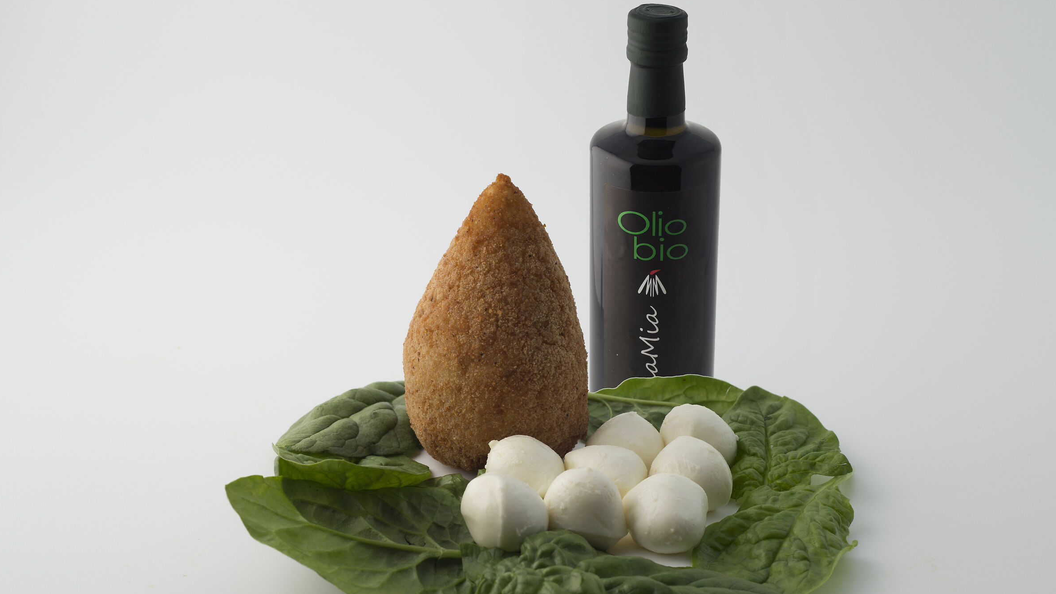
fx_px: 1484
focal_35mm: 53
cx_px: 529
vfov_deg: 22.6
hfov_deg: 39.2
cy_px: 322
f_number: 10
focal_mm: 50
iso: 100
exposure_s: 1/160
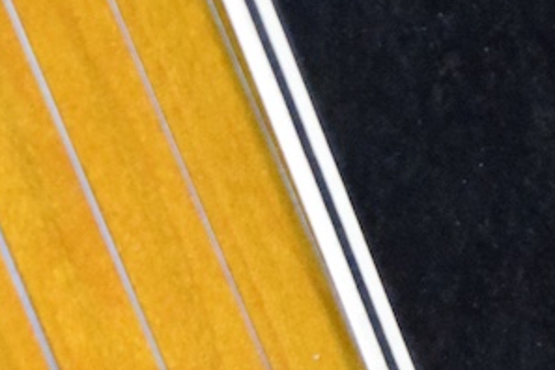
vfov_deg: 3.3
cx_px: 858
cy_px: 869
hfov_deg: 4.9
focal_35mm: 417
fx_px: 6421
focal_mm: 55
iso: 6400
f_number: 5.6
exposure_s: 1/60
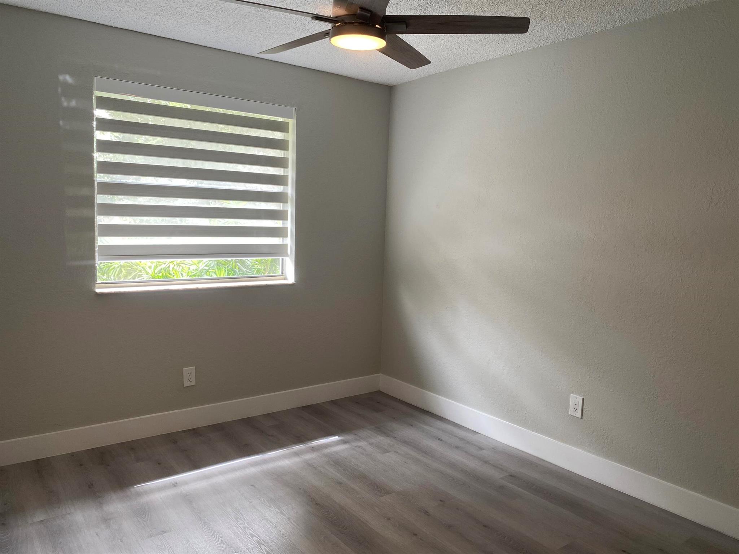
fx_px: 555
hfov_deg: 67.3
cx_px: 370
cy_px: 277
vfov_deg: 53.1
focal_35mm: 26
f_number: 1.8
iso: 80
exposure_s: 1/60
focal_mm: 4.25
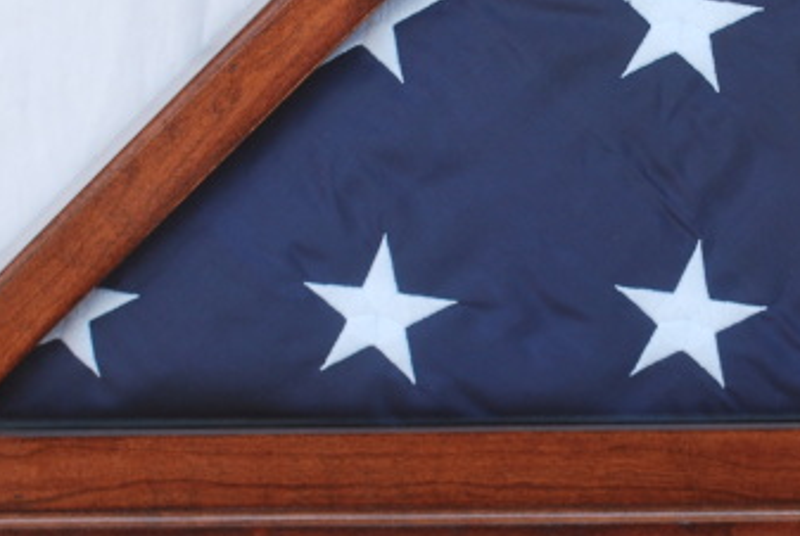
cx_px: 655
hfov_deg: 14.9
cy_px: 225
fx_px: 3028
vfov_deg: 10.1
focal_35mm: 136
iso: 125
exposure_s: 1/125
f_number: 5.6
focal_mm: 32
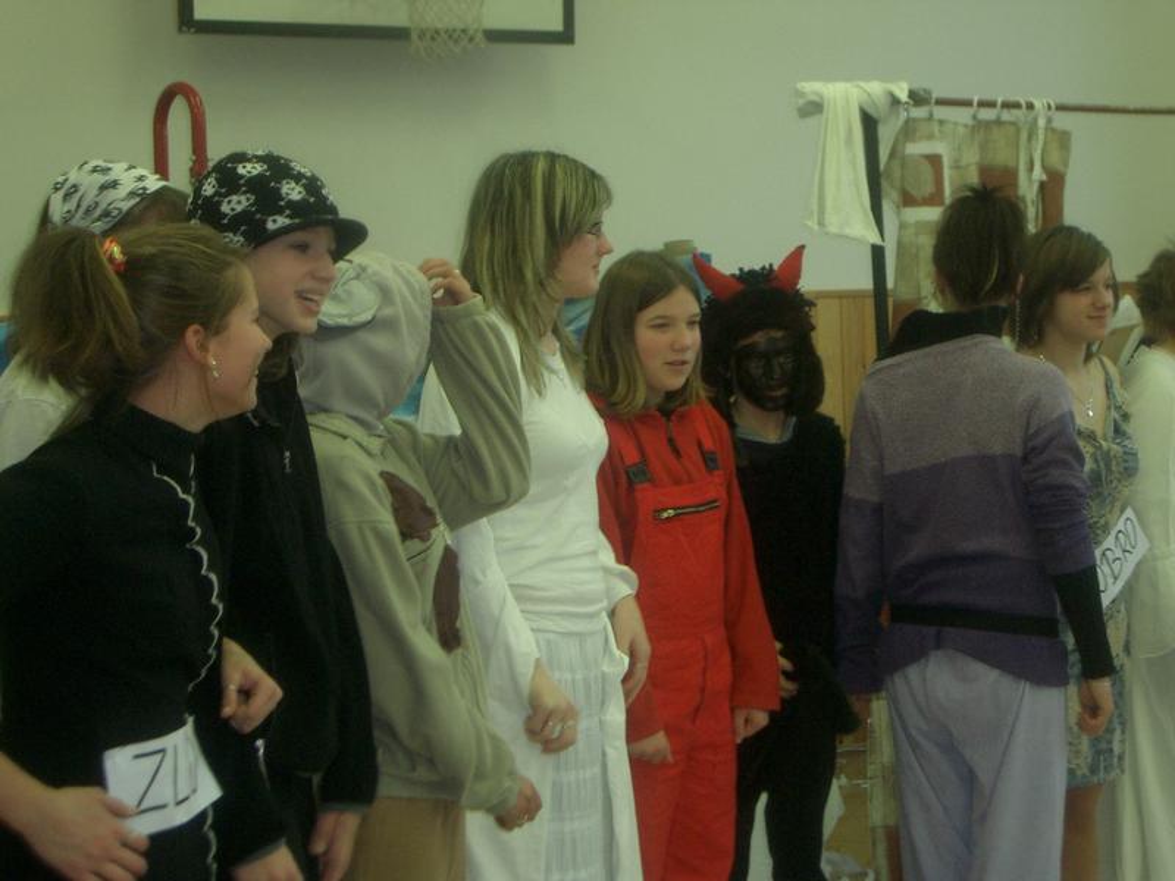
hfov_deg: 26.3
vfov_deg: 19.9
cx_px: 588
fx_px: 2512
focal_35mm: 74
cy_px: 440
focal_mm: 12.2
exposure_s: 1/40
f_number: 3.9
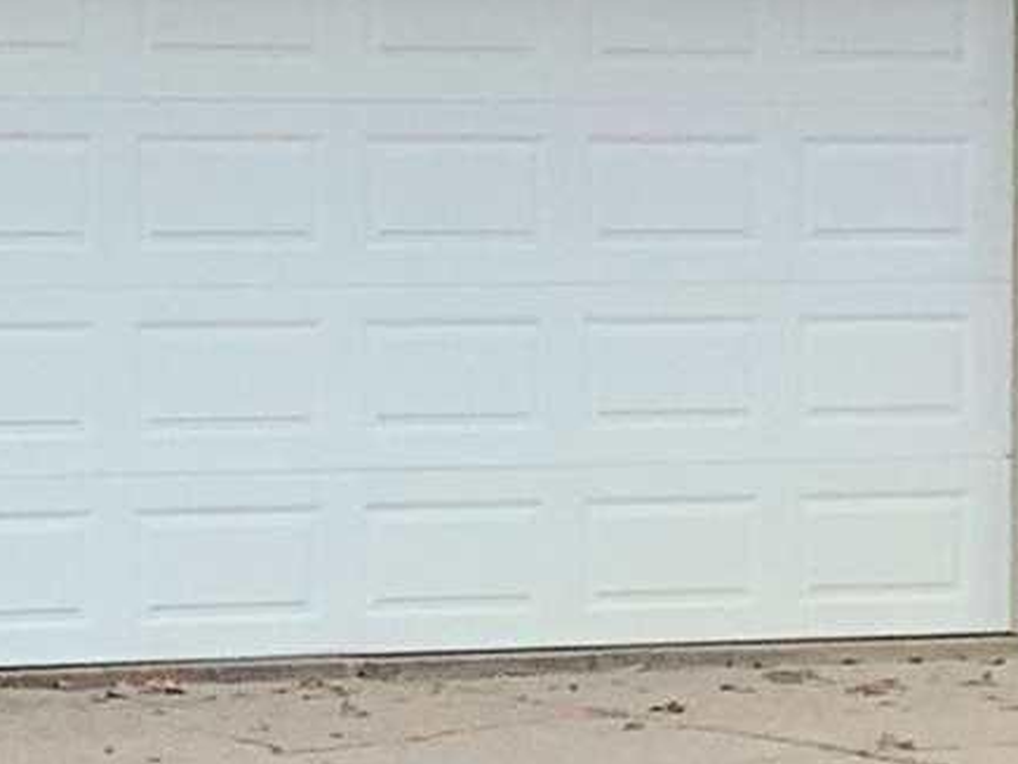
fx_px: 6472
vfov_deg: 6.8
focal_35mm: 220
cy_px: 430
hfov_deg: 8.7
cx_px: -724
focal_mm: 3.3
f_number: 2.4
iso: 25
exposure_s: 1/362
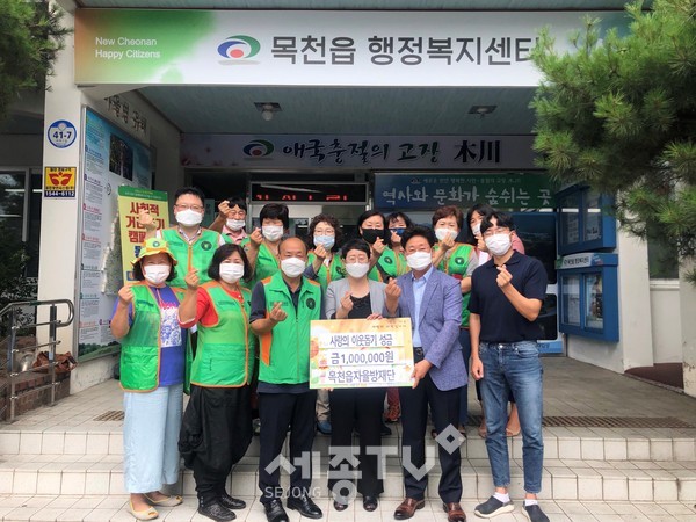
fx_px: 563
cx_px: 348
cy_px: 261
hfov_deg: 63.4
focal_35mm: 28
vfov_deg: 49.7
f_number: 1.8
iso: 20
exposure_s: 1/1000
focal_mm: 4
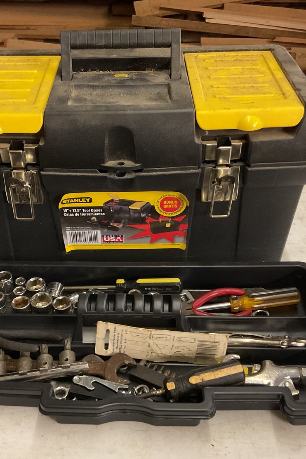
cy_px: 228
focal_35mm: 41
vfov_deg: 47.4
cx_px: 133
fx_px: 523
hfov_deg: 32.6
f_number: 1.8
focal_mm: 3
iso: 320
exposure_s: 1/40
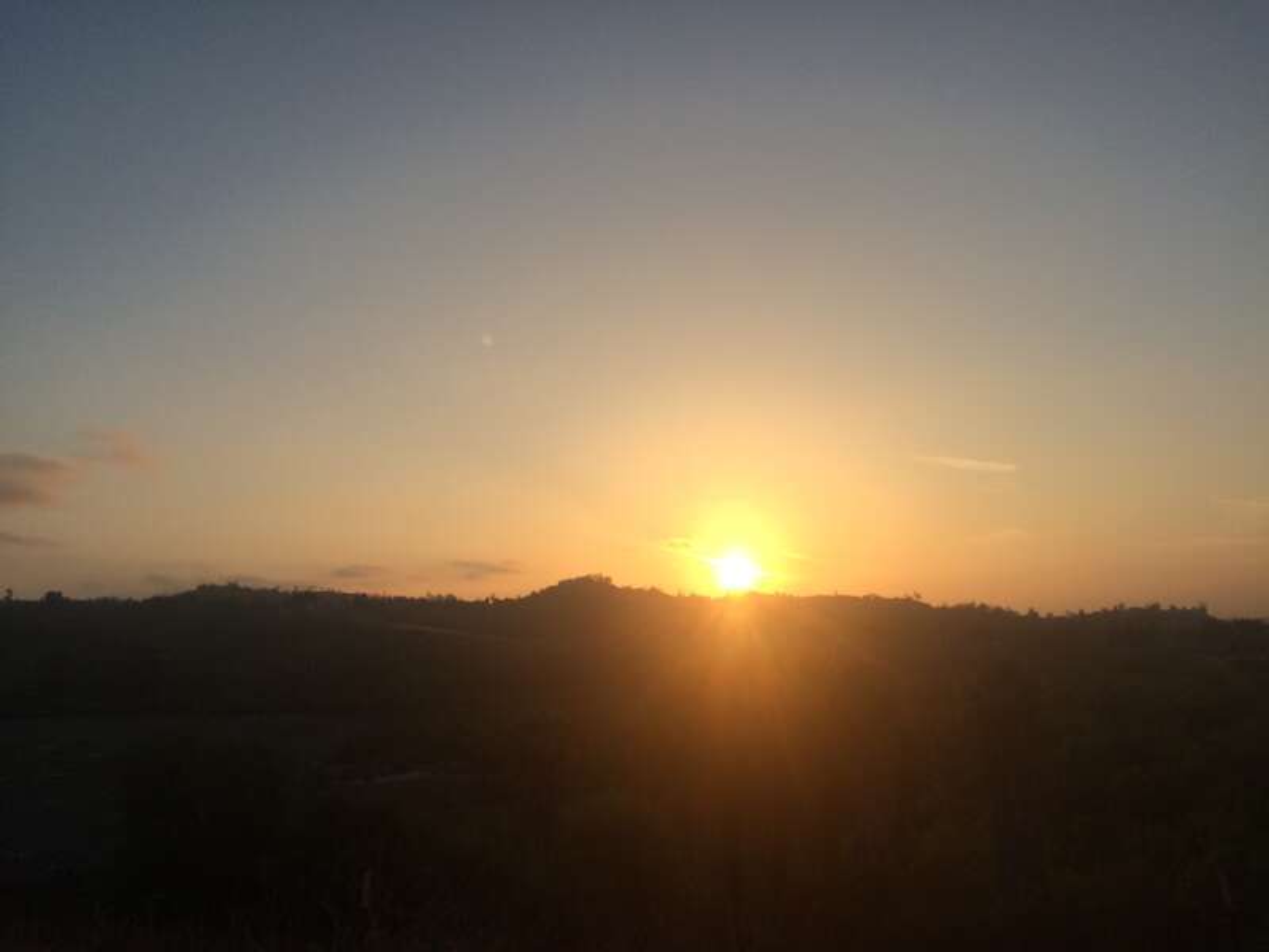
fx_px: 1063
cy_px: 476
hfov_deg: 61.7
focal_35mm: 29
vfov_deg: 48.2
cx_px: 634
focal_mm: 4.15
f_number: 2.2
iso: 32
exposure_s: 1/2564
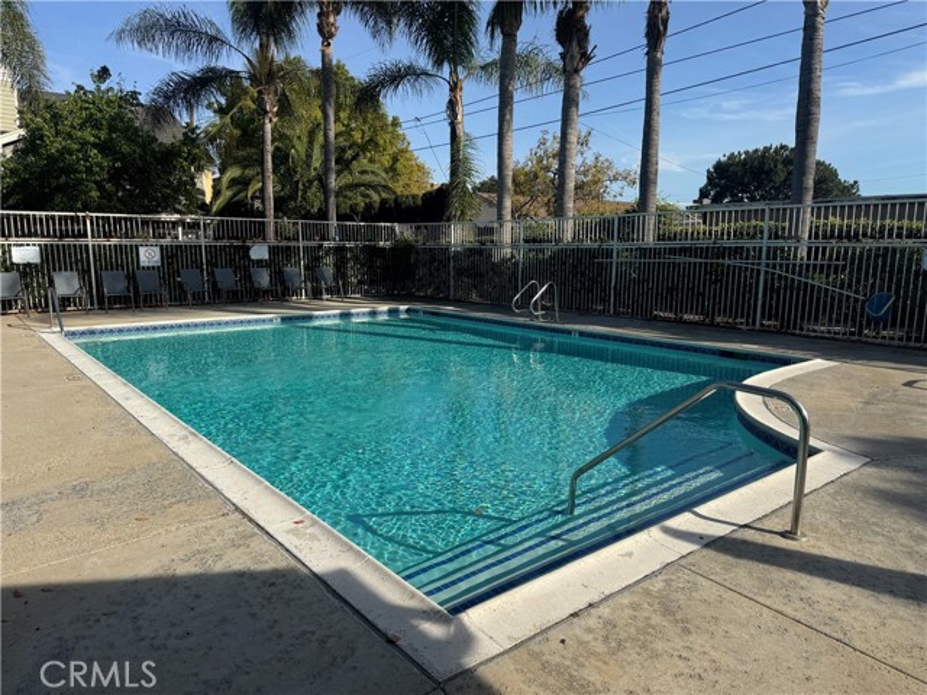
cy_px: 348
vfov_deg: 56.8
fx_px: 643
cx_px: 464
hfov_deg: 71.6
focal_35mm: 24
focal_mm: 6.76
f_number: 1.78
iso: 80
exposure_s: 1/4608
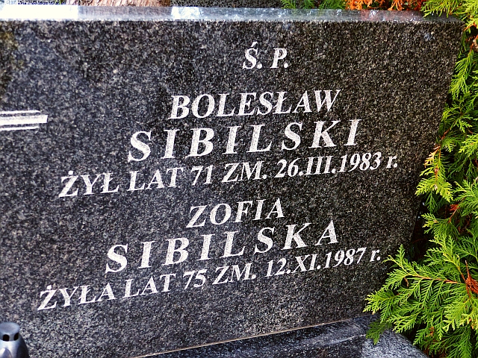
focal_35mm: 75
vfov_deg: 19.6
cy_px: 179
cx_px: 239
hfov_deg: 26.0
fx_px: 1036
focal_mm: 13.5
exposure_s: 1/60
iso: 200
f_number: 2.8
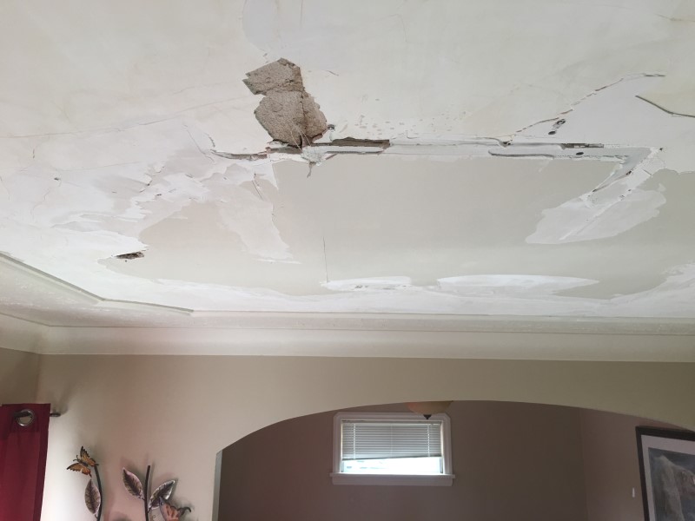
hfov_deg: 61.7
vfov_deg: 48.2
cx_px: 348
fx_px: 582
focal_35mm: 29
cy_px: 260
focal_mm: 4.15
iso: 25
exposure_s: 1/40
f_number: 2.2
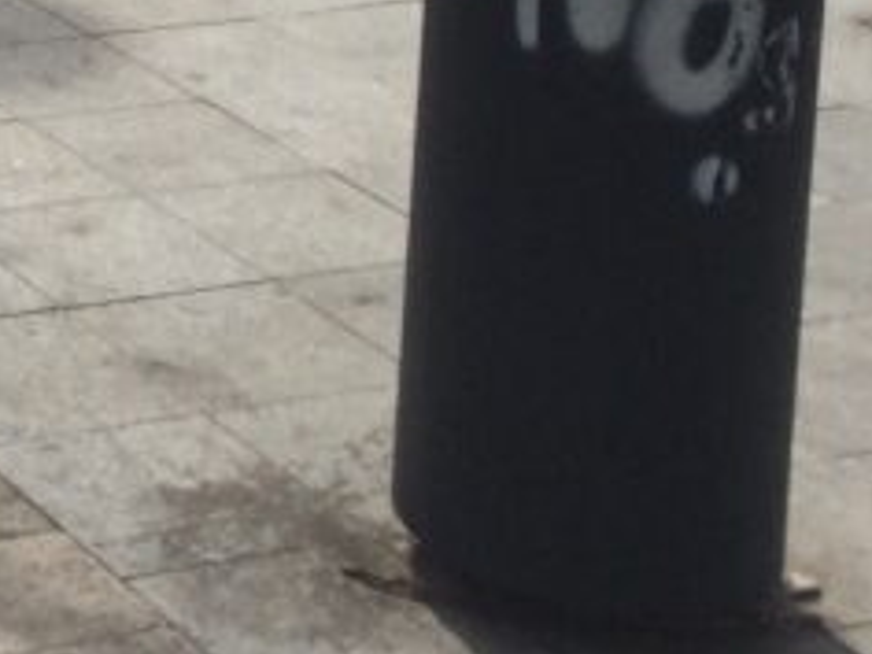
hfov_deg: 14.5
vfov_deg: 10.8
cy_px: -639
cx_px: -454
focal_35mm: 126
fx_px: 3174
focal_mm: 4.15
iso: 32
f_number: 2.2
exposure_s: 1/5128
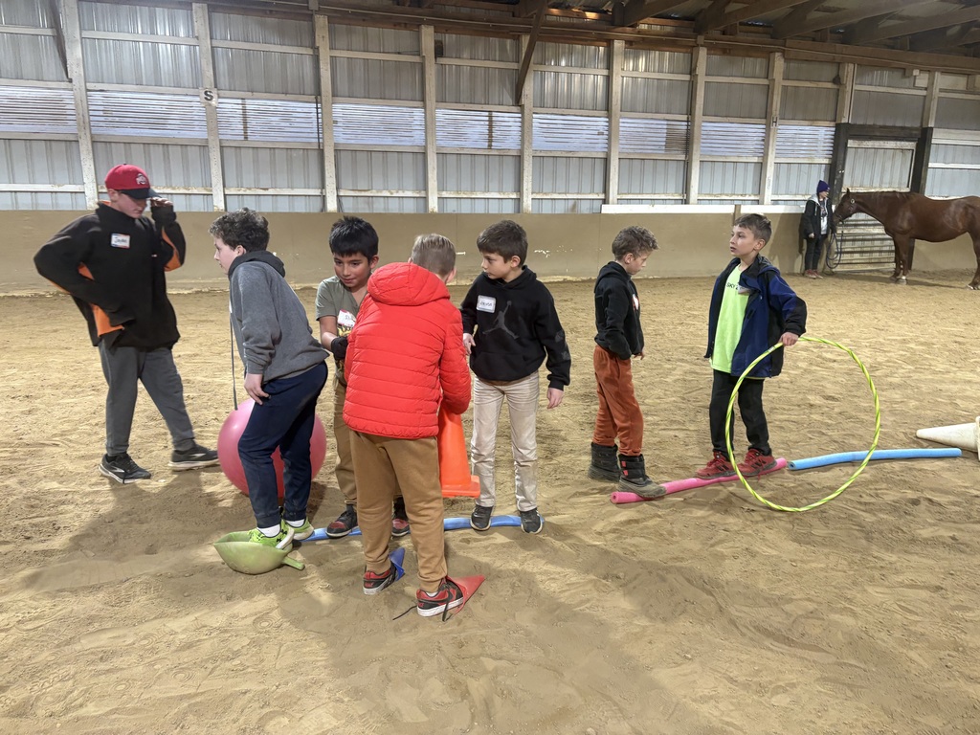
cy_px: 368
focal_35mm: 26
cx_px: 490
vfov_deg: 53.1
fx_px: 736
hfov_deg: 67.3
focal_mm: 5.96
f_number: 1.6
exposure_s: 1/60
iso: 200
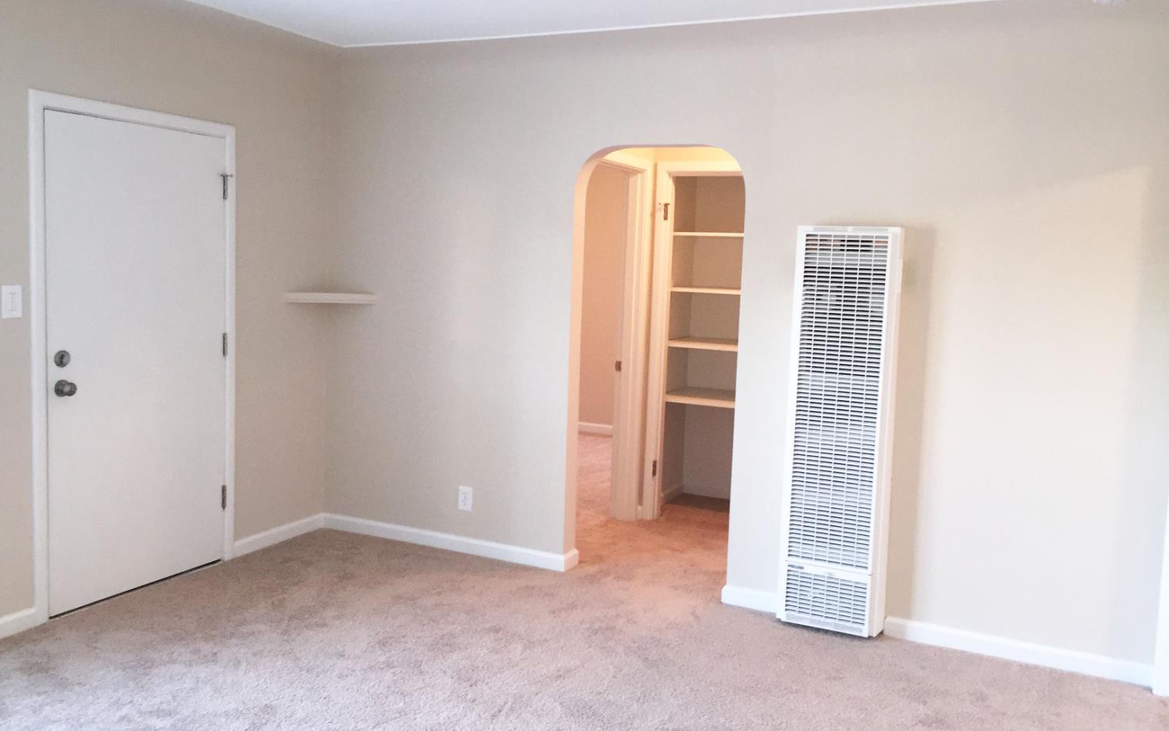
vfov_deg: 40.6
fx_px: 988
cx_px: 581
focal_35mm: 31
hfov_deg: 61.2
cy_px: 343
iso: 160
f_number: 2.2
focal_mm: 4.15
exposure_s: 1/30
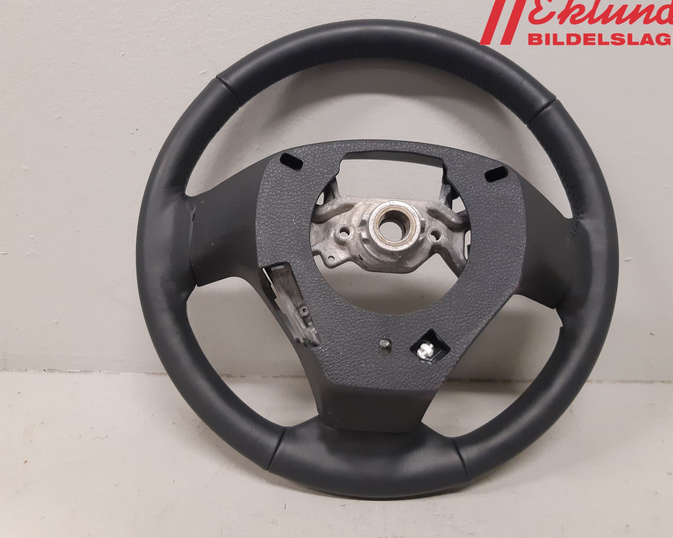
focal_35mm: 28
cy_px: 262
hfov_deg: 62.2
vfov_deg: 51.5
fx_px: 558
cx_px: 331
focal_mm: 3.93
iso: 250
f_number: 1.7
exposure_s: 1/50
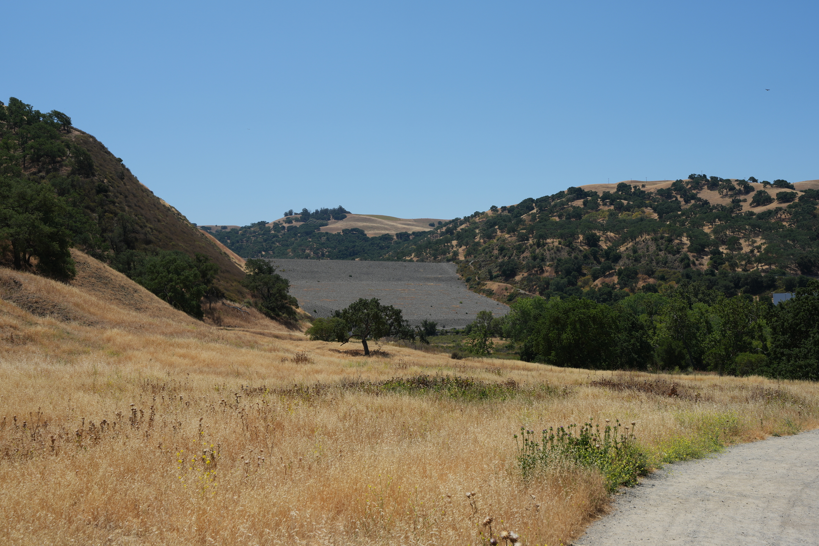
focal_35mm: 35
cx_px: 410
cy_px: 273
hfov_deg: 54.4
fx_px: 796
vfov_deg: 37.9
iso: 100
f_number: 9
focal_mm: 35
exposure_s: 1/320
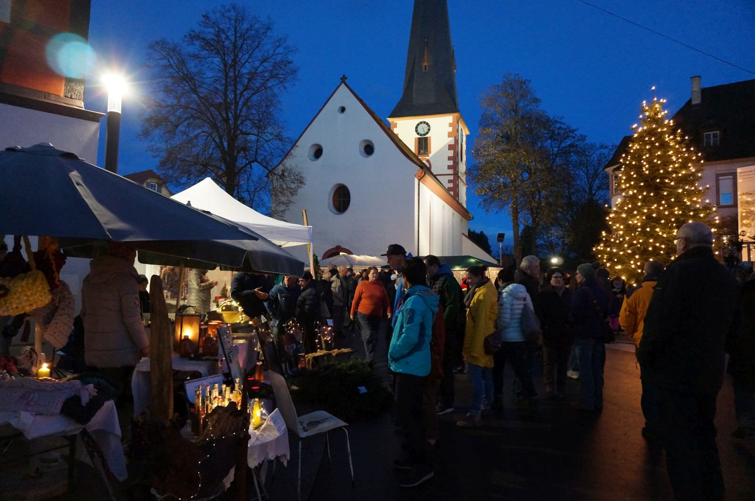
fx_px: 503
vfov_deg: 53.0
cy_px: 250
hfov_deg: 73.8
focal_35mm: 24
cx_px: 378
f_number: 3.5
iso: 3200
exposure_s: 1/60
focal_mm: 16
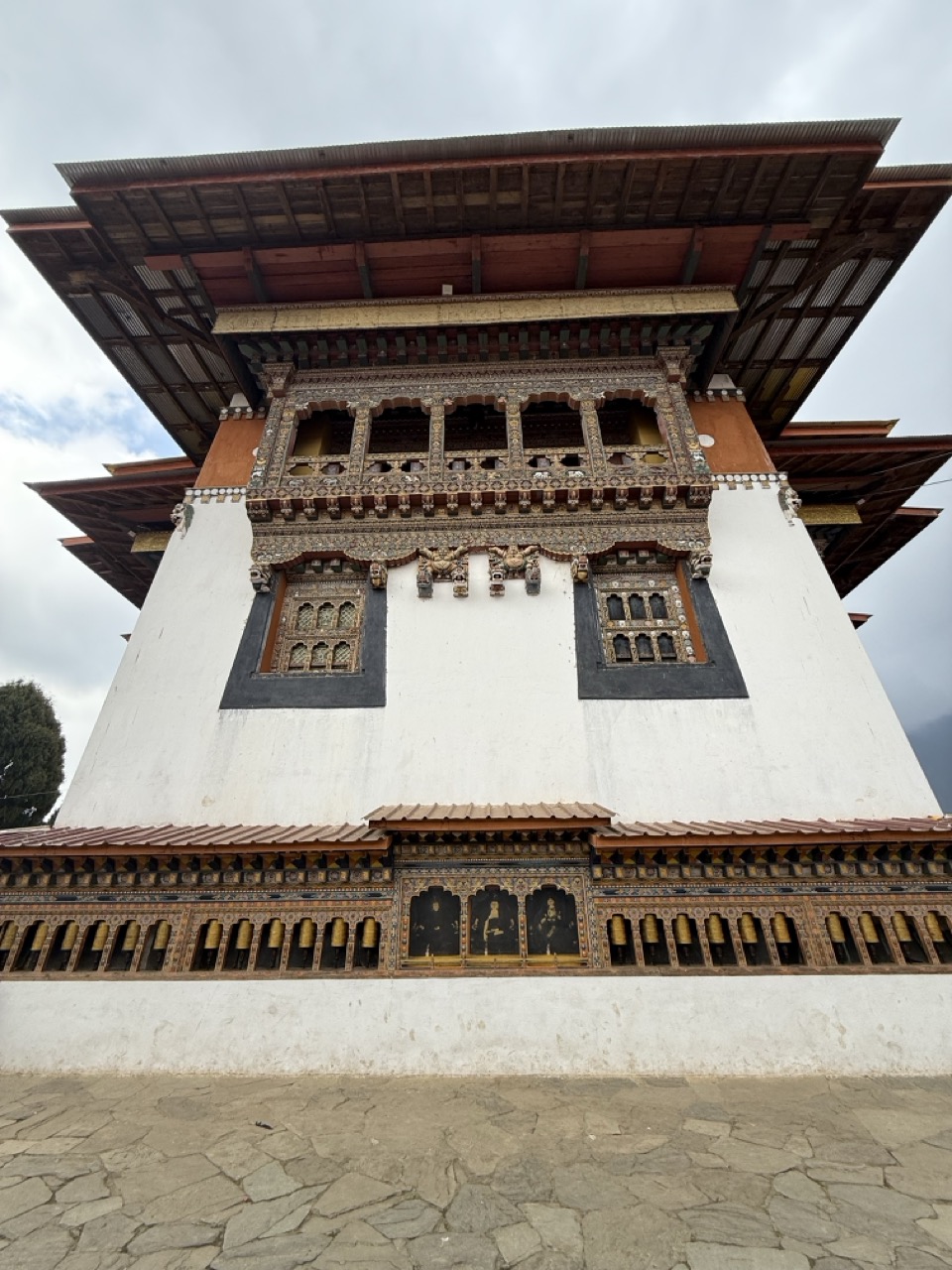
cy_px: 635
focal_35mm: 14
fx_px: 513
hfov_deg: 85.7
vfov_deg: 102.1
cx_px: 476
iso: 50
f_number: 2.2
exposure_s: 1/335
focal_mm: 2.22
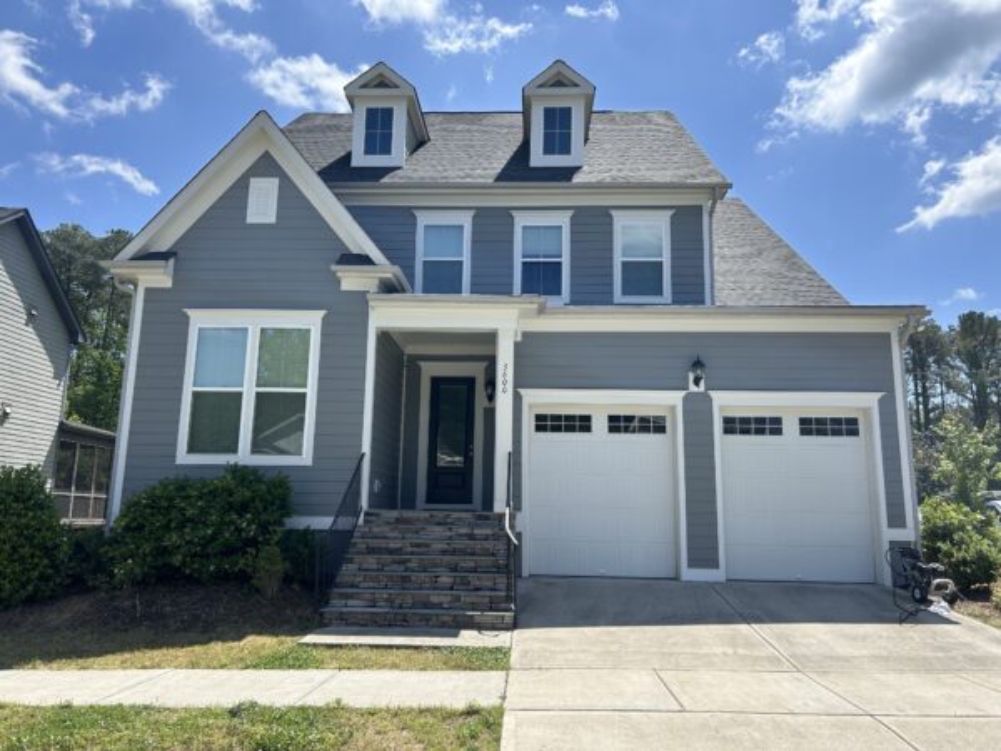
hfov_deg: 67.3
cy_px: 376
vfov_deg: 53.1
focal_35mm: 26
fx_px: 752
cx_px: 500
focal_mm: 5.7
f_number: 1.5
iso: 50
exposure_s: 1/3460
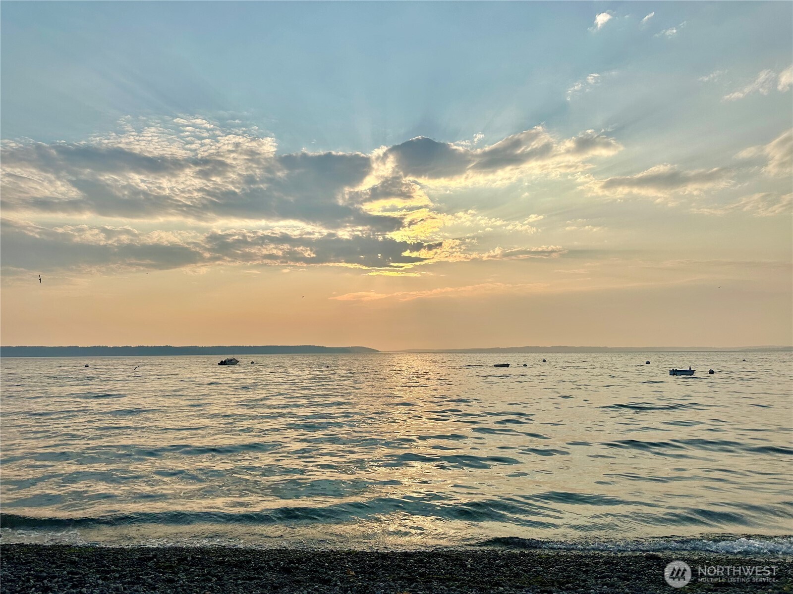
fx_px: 550
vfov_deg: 56.8
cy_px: 297
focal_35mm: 24
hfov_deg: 71.6
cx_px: 396
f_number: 1.78
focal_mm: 6.86
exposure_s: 1/12048
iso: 80
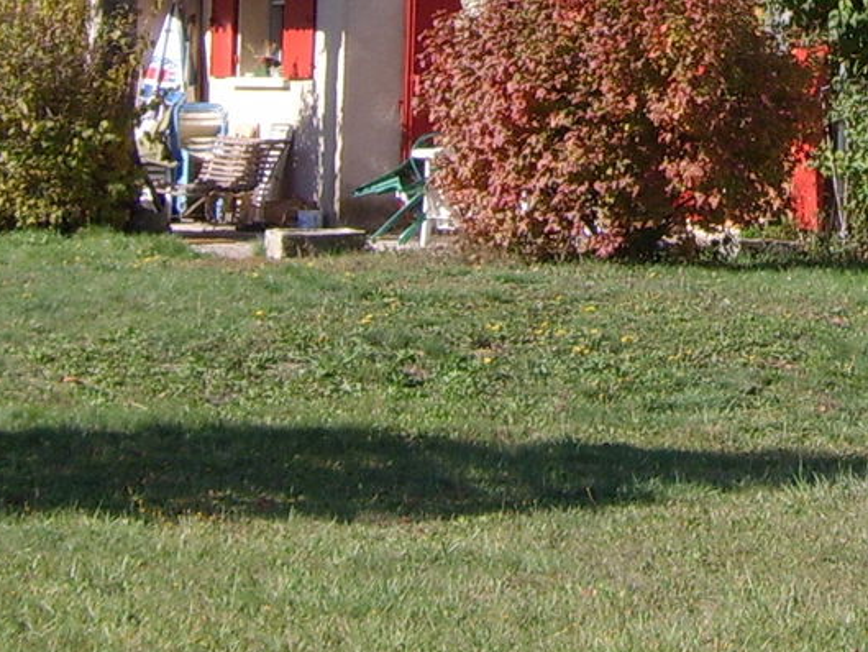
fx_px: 3486
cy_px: -263
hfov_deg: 14.0
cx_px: 843
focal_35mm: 139
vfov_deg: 10.4
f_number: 6.7
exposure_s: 1/148
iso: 71
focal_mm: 11.93
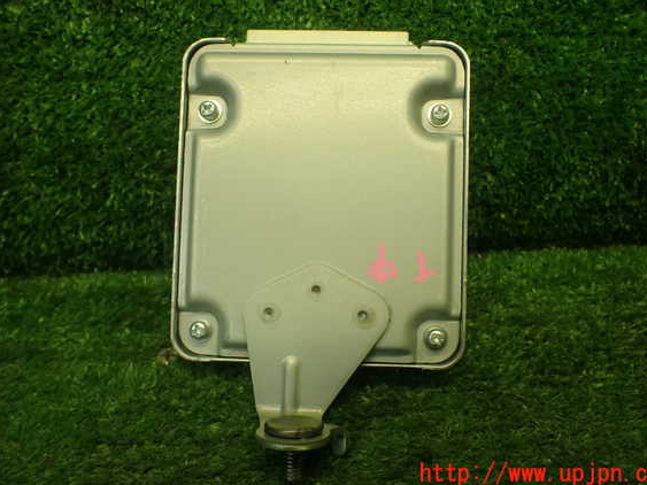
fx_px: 598
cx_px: 334
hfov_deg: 56.8
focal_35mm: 32
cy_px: 230
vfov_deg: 44.1
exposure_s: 1/125
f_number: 2.3
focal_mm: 5.4
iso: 250
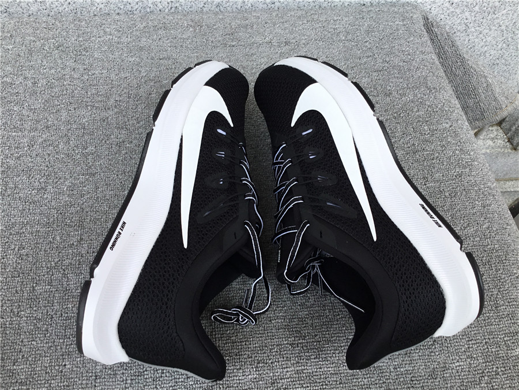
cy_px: 195
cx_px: 260
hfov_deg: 58.4
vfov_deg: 45.4
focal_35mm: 31
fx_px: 465
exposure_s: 1/529
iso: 25
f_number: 2.4
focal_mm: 3.3
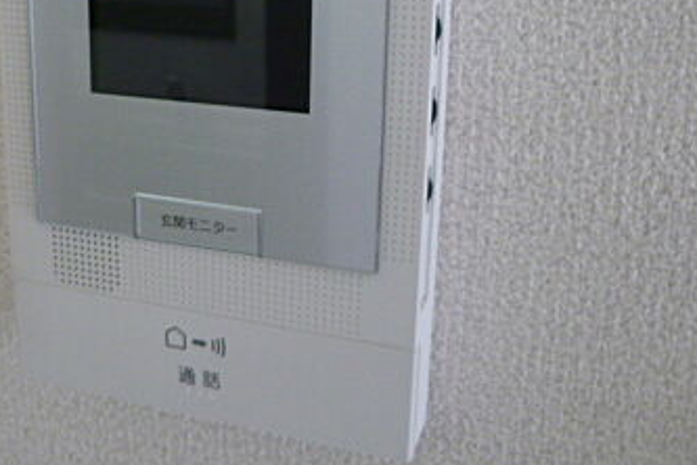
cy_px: 103
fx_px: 968
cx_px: 228
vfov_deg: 26.6
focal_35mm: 50
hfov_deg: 39.1
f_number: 2.8
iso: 200
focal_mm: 4.5
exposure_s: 1/30
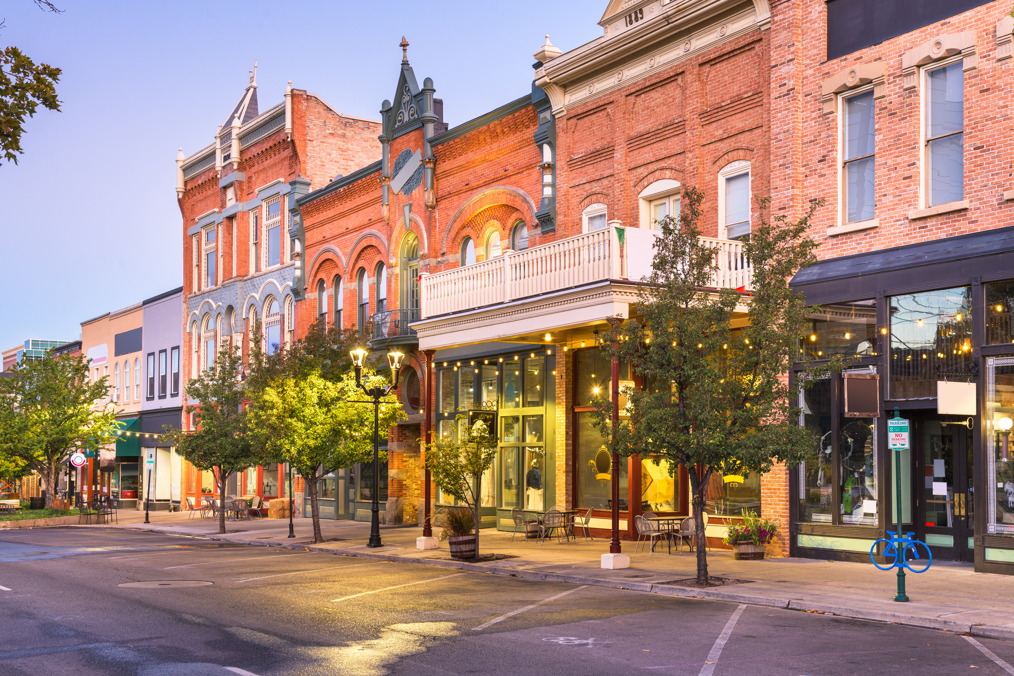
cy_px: 302
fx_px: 1239
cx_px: 573
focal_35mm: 44
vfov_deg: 30.5
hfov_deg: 44.4
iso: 64
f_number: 11
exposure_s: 13
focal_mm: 38
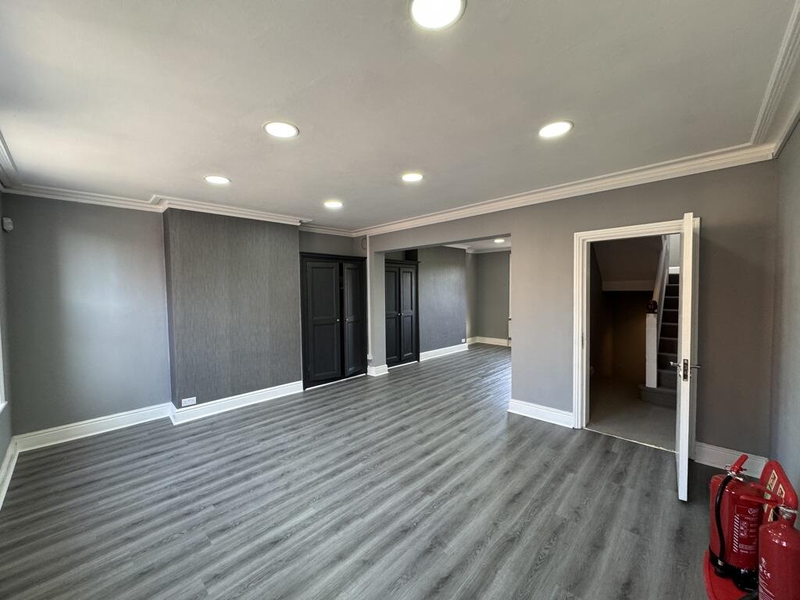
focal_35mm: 14
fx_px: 324
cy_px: 300
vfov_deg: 85.7
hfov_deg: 102.1
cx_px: 400
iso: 200
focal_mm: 2.22
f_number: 2.2
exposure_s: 1/99
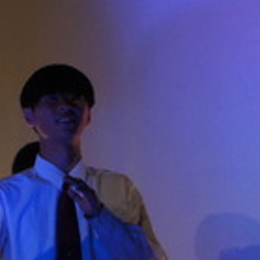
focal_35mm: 357
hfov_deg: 4.9
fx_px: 3038
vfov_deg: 4.9
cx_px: 281
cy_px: 238
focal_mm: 81
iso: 1600
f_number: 5.6
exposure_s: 1/160
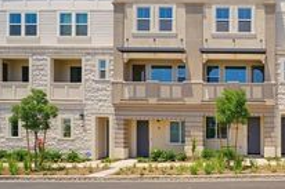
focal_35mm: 34
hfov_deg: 49.7
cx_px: 256
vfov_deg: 37.4
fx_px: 269
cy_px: 37
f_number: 6.3
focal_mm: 14
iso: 100
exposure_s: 1/125
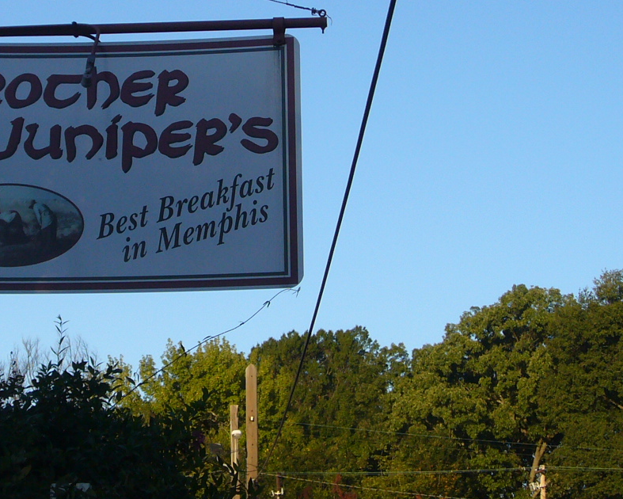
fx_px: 2342
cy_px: 235
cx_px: 189
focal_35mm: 127
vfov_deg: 12.2
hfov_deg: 15.1
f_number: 4
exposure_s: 1/400
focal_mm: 9.6
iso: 80
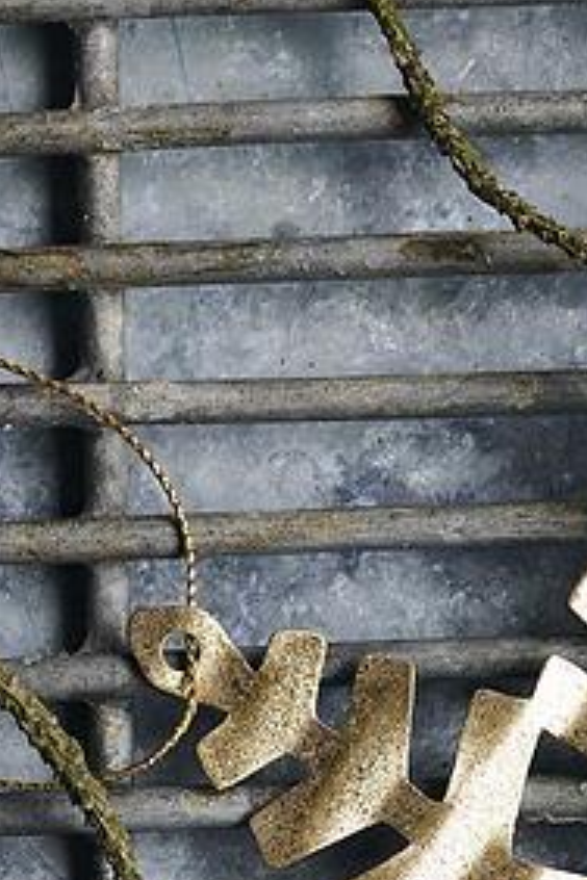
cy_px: 931
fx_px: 7508
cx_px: 471
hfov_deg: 4.5
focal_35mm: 307
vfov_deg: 6.7
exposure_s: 1/40
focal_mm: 100
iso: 400
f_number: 8
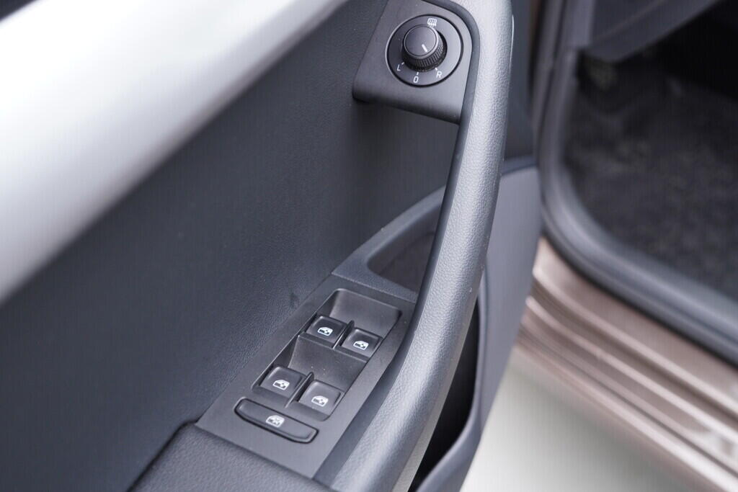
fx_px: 738
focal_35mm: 36
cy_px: 246
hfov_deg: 53.1
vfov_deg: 36.9
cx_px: 369
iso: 320
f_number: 2.8
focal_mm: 24
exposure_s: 1/40
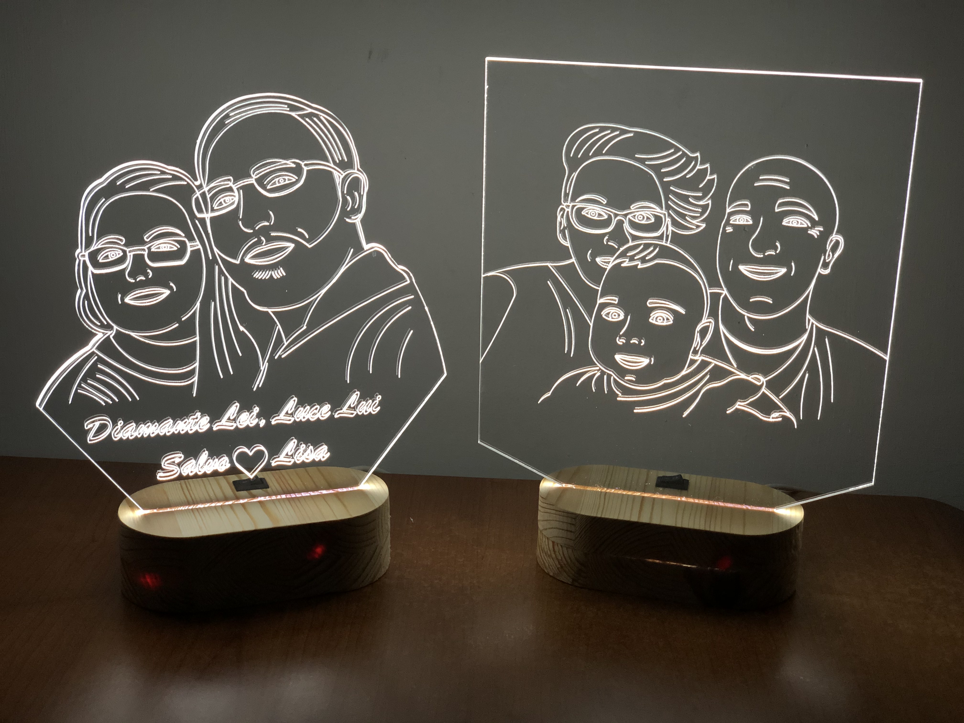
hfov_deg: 36.8
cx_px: 482
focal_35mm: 52
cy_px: 362
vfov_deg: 28.0
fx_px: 1448
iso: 64
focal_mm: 6
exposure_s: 1/60
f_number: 2.4
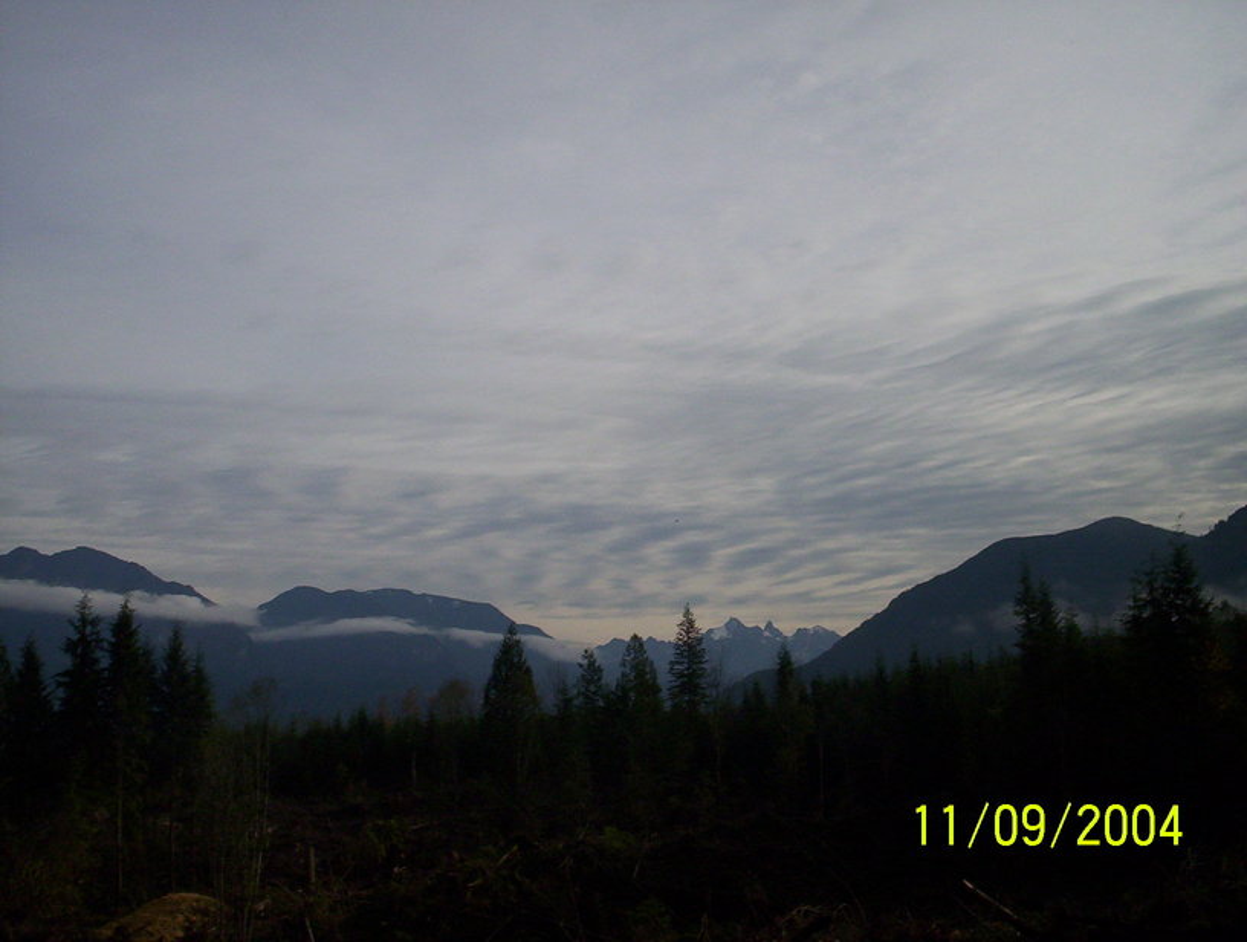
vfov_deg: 37.9
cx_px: 624
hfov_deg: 48.9
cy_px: 471
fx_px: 1372
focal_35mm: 38
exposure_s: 1/1905
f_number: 4.5
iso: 100
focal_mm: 4.99
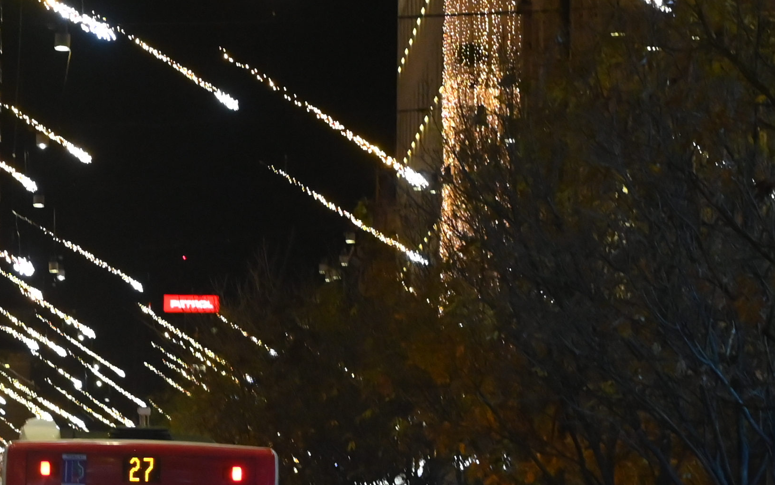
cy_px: 334
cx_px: -142
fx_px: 6822
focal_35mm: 323
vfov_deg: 4.1
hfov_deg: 6.5
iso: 3200
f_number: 4
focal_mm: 86
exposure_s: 1/80
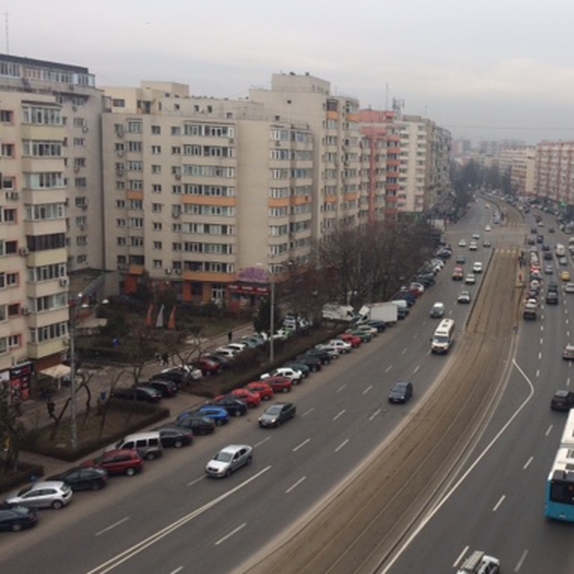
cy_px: 285
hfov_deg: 37.6
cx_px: 467
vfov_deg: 39.2
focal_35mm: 43
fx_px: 807
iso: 32
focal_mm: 4.15
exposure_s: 1/570
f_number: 2.2
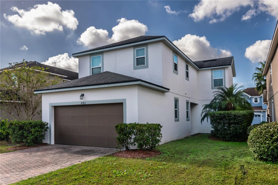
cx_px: 139
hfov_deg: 70.4
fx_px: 197
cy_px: 92
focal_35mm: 26
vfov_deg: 50.4
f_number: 8
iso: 800
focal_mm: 17
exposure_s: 1/3200
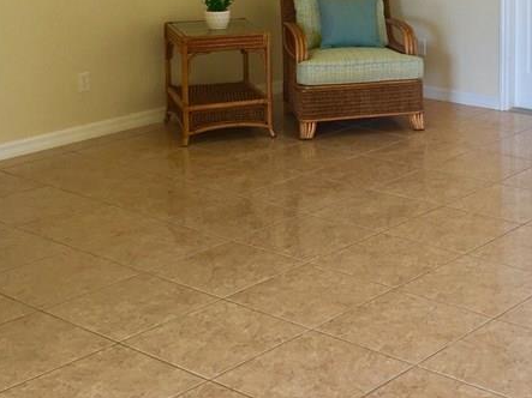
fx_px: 1029
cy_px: -4
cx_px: 437
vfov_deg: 21.1
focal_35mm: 67
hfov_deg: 28.3
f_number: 2.2
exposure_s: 1/60
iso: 32
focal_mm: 4.15
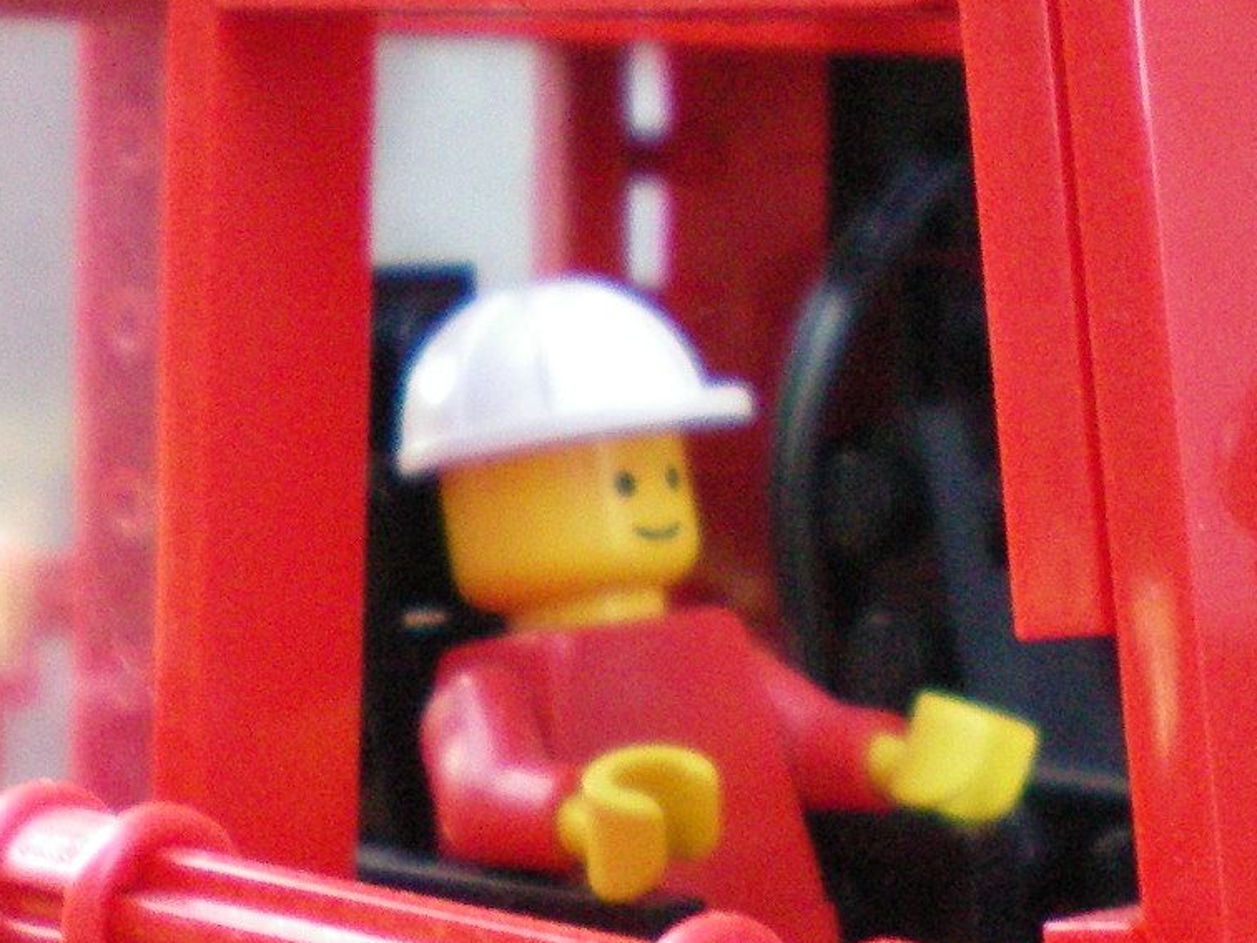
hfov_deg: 19.1
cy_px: 560
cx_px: 630
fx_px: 3740
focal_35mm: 103
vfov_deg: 14.4
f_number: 3.1
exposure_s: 1/60
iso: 250
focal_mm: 6.3
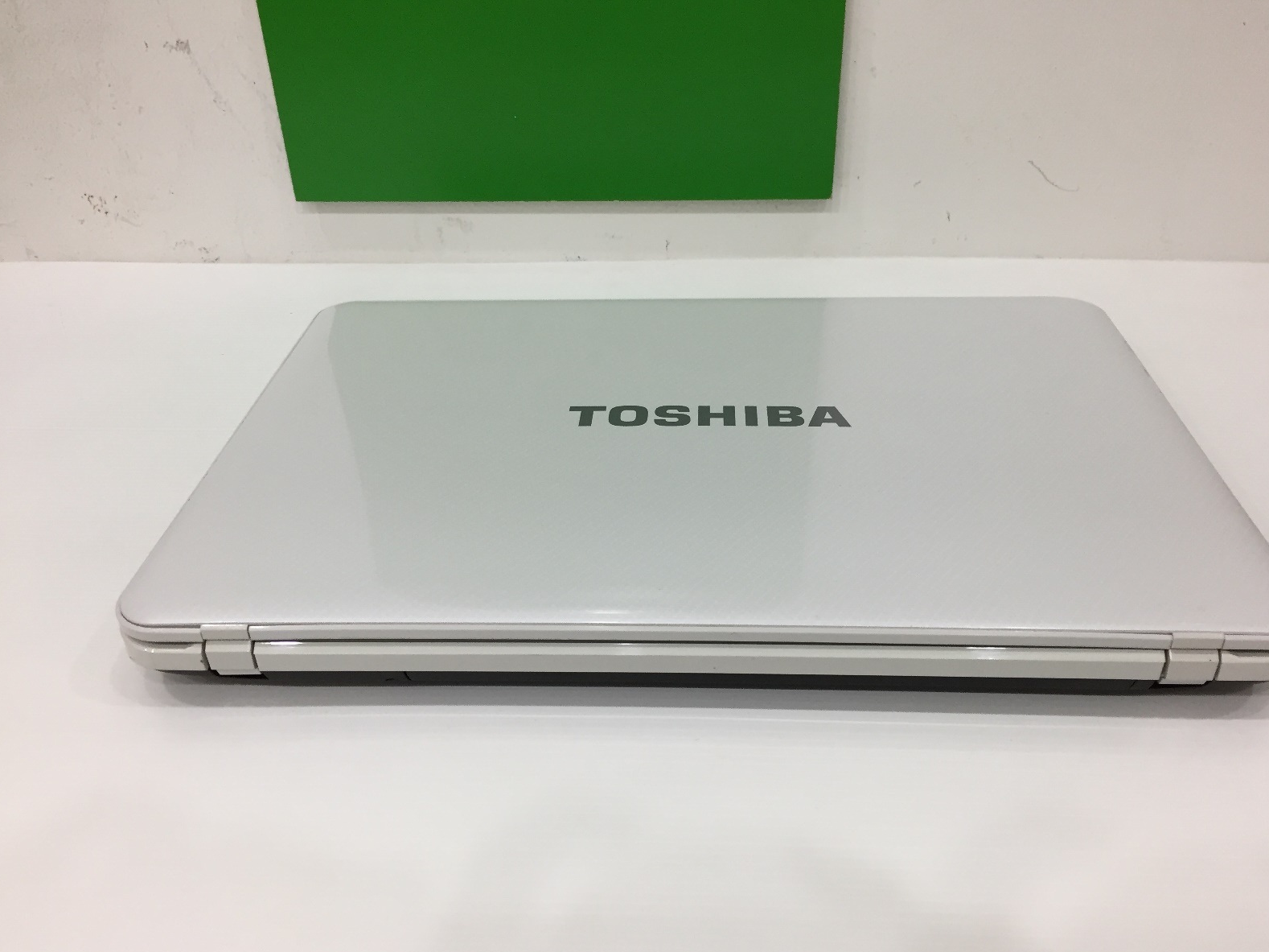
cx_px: 651
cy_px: 491
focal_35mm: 30
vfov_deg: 46.8
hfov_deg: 60.0
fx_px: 1100
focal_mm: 4.15
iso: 40
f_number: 2.2
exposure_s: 1/33
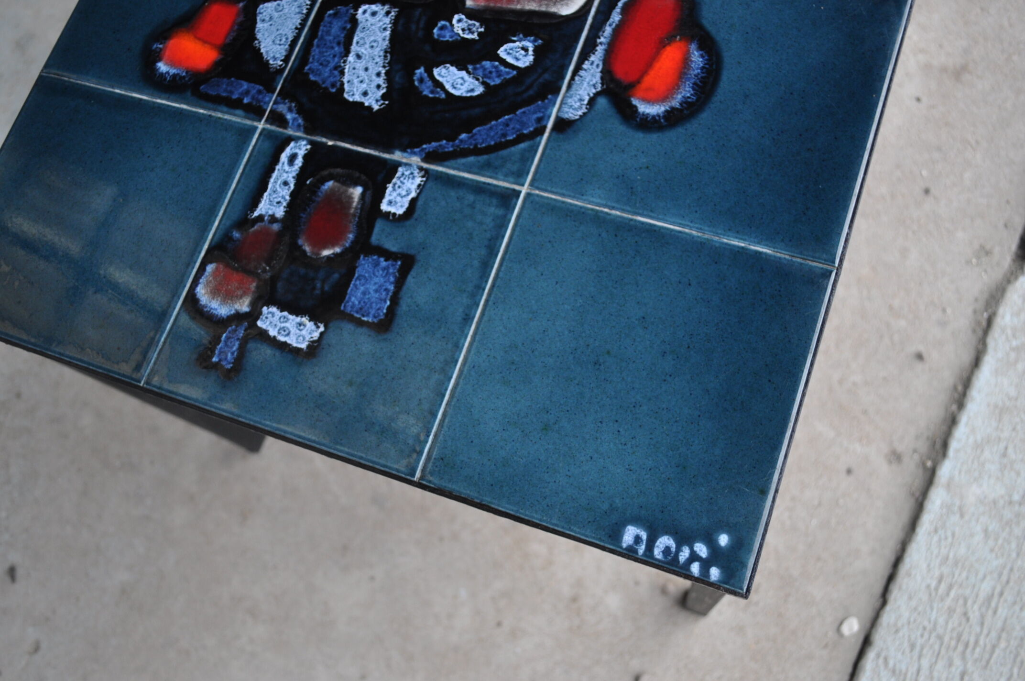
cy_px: 340
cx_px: 512
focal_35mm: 33
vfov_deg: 39.9
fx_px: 938
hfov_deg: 57.3
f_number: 4
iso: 400
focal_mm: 22
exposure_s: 1/60
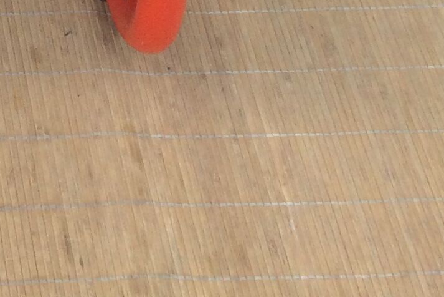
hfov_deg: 13.8
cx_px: -264
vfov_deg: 7.9
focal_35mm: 138
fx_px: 1703
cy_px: -721
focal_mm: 4.15
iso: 50
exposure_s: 1/100
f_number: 2.2
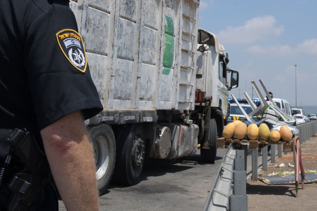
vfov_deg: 21.8
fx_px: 537
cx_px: 182
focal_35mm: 61
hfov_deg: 32.8
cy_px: 30
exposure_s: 1/250
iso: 560
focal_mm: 35
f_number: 22
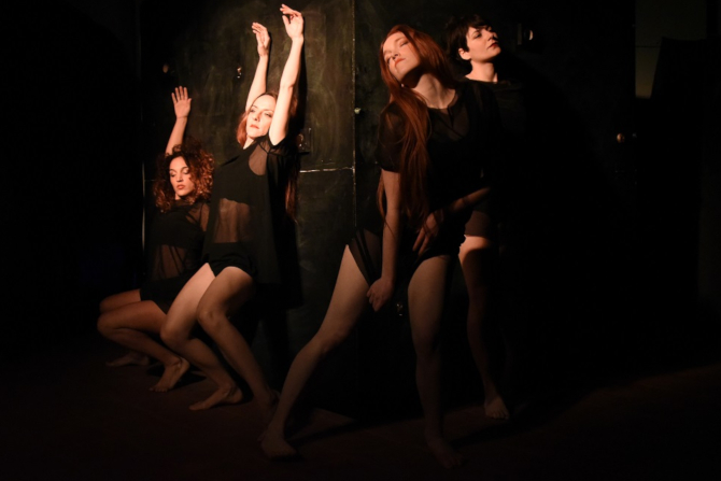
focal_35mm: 36
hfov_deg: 53.1
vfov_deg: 36.9
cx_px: 355
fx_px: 721
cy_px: 240
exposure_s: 1/125
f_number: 4.5
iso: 8000
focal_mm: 35
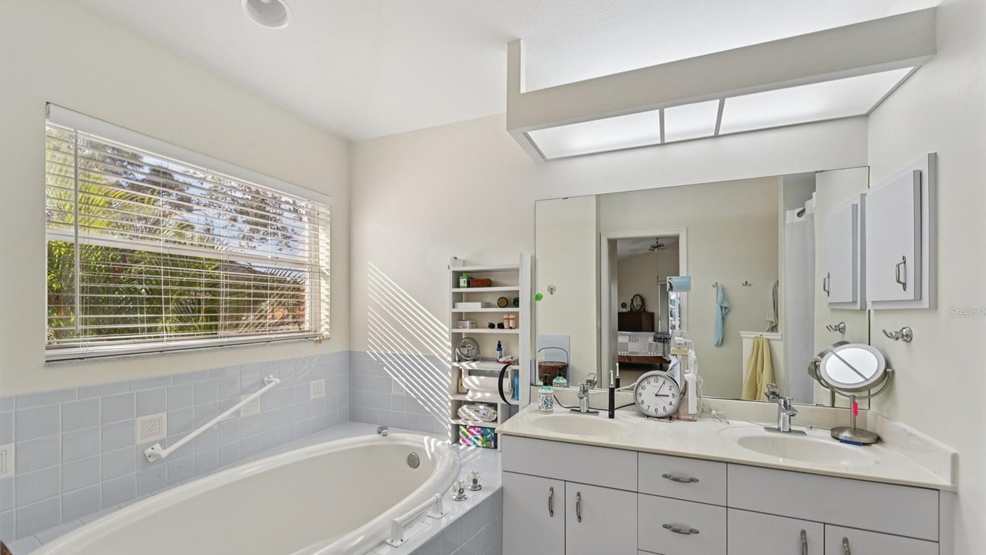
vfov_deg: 70.2
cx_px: 501
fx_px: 392
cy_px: 312
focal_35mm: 15
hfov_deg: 103.0
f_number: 8
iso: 400
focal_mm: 14
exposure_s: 1/320
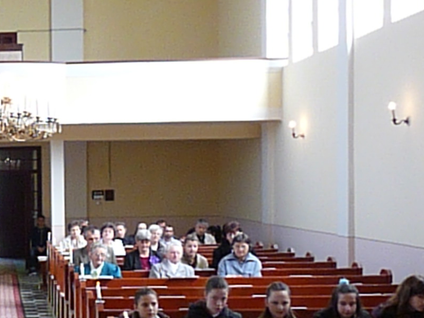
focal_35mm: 69
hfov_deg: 26.1
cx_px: -40
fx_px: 845
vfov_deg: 21.2
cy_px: 216
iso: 800
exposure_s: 1/100
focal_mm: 4.8
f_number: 3.6
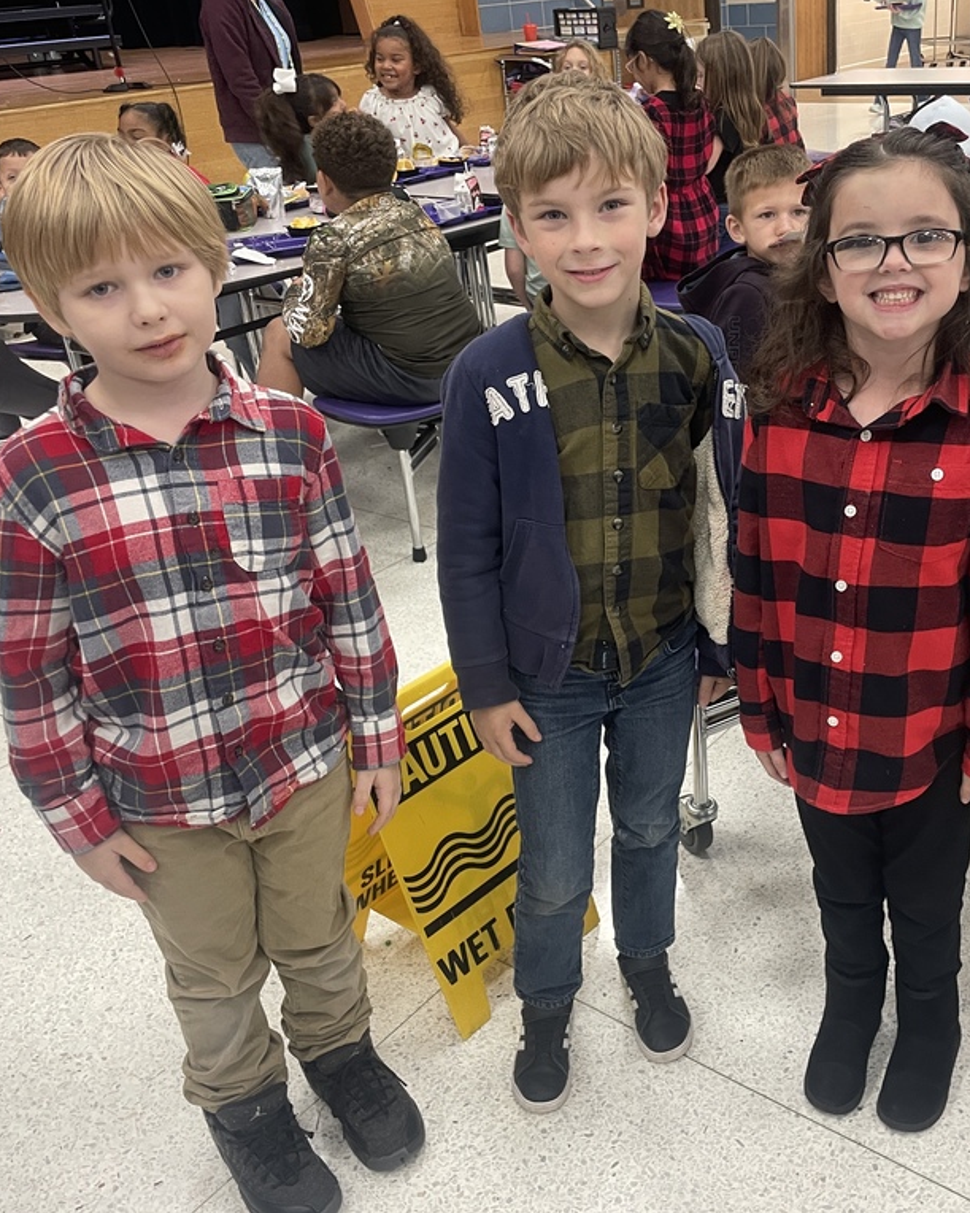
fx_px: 1220
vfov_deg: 52.9
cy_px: 606
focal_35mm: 34
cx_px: 694
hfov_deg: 42.4
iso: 160
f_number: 1.6
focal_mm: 4.2
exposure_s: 1/60
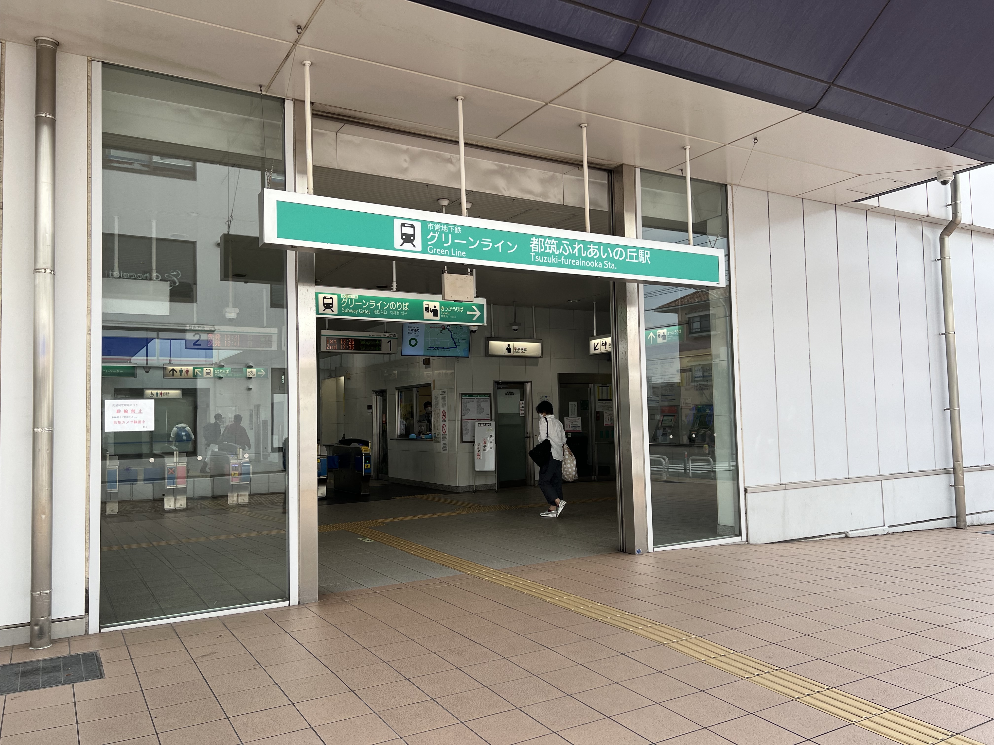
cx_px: 497
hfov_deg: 67.3
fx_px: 747
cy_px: 372
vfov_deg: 53.1
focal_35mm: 26
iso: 50
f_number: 1.5
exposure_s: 1/808
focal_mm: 5.7
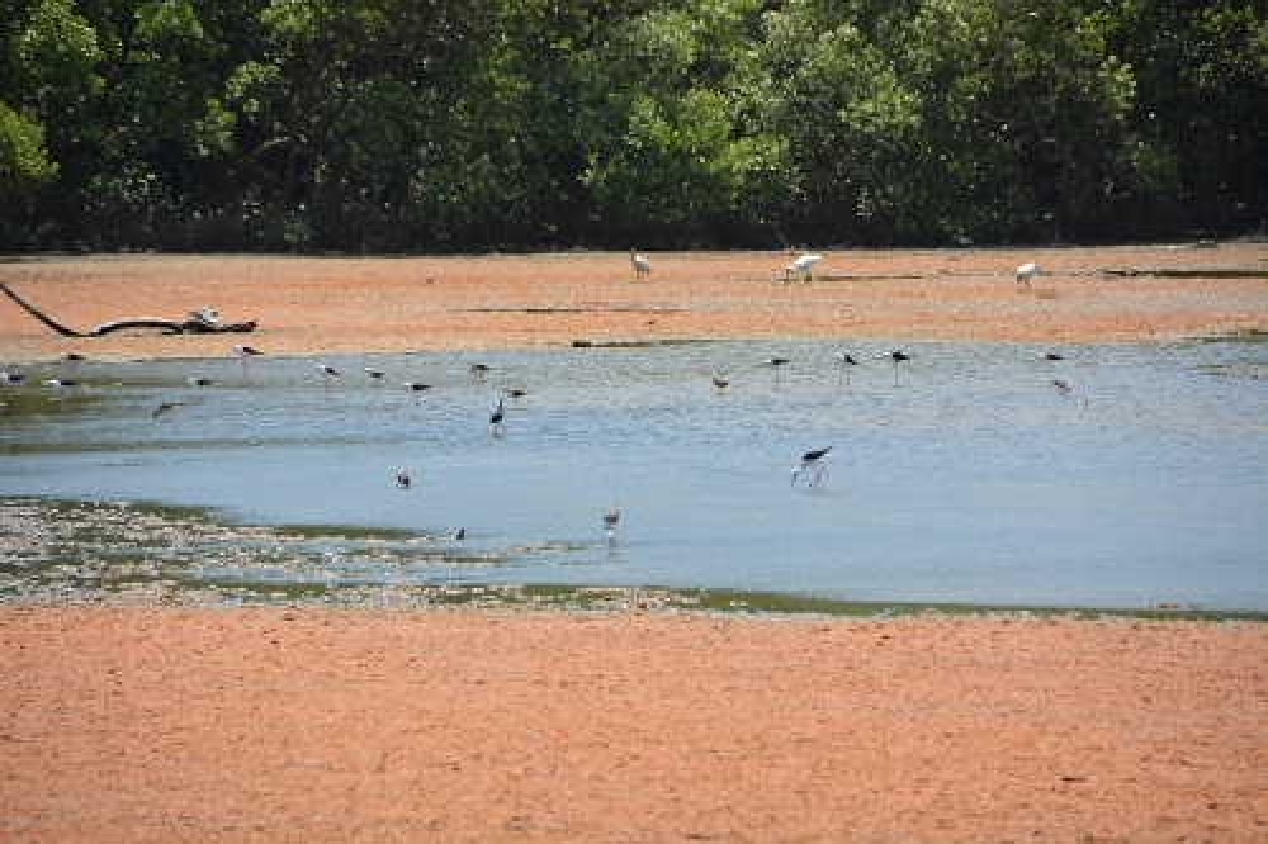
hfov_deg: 6.9
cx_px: 634
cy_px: 422
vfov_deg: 4.6
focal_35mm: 300
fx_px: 10563
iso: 400
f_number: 6.3
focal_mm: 200
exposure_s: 1/1600
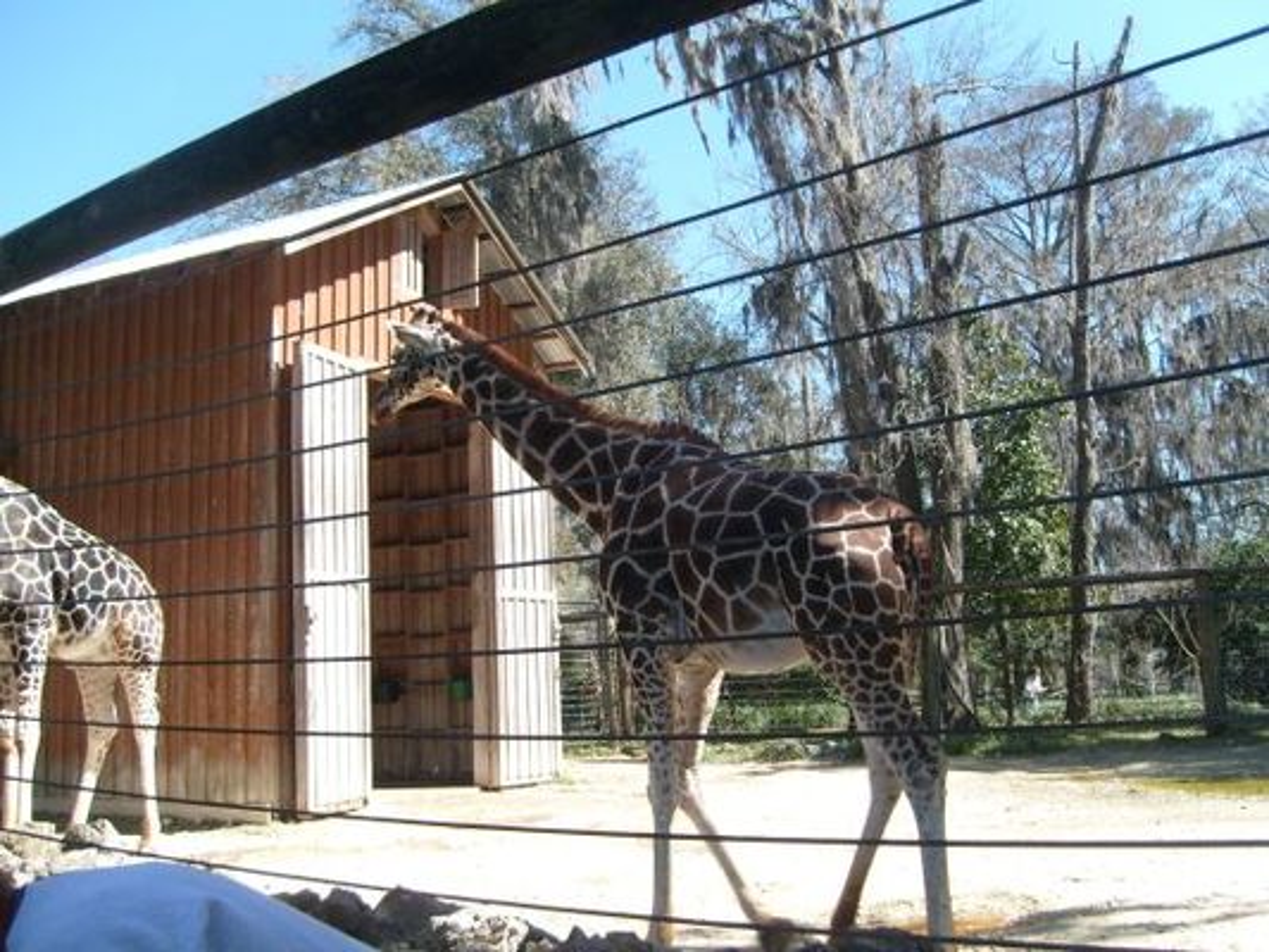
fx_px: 1283
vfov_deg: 40.7
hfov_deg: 52.6
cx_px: 634
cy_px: 476
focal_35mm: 35
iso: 80
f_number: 7.1
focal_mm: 5.8
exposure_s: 1/125
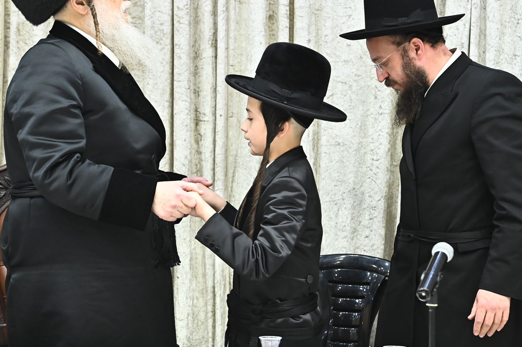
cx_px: 188
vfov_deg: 6.8
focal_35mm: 201
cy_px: 131
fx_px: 2913
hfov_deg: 10.2
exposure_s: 1/200
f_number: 7.1
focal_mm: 150
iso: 3200
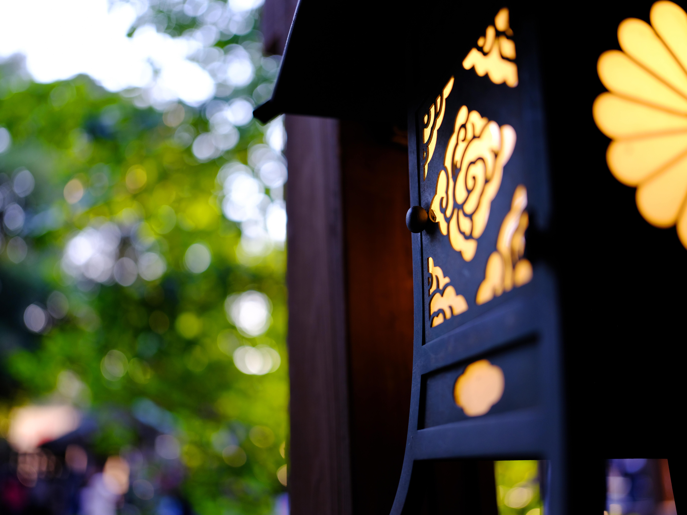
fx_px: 714
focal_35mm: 36
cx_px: 344
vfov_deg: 39.7
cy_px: 258
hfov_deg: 51.4
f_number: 2.8
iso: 400
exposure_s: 1/240
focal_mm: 45
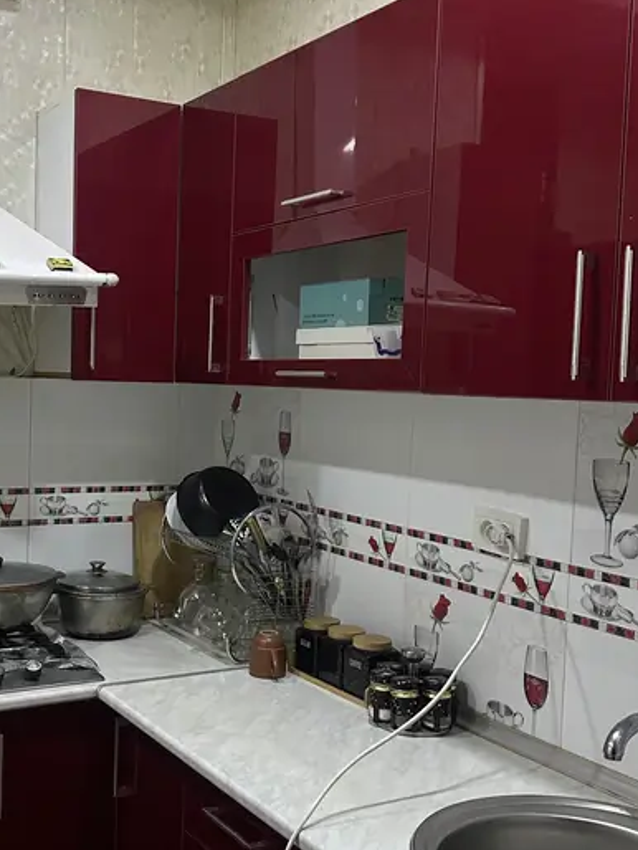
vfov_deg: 44.8
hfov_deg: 33.9
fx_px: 1031
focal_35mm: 42
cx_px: 188
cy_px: 450
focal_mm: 6.86
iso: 250
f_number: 1.78
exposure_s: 1/56
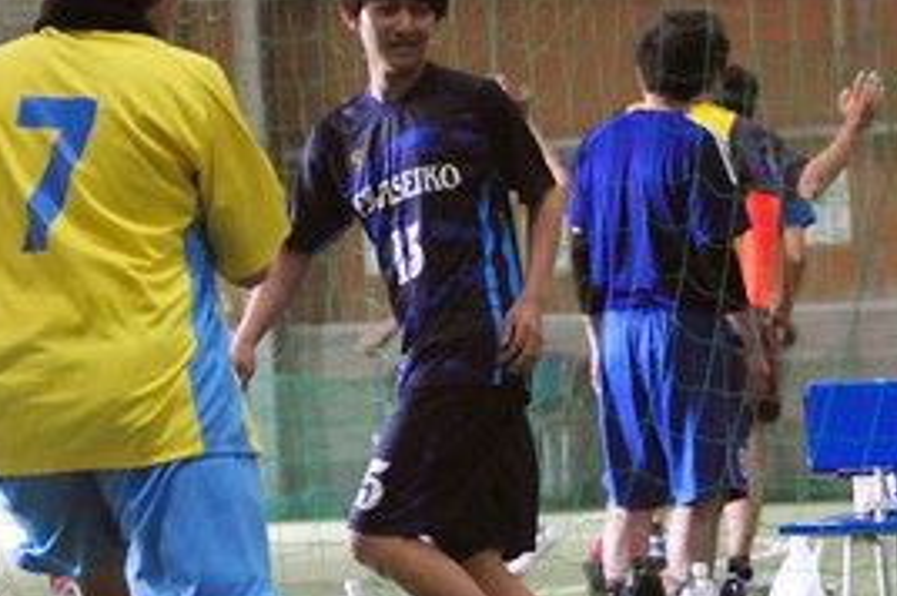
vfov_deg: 4.4
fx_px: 7789
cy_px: 444
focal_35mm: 313
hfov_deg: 6.6
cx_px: 1001
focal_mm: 80
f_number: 2.8
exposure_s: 1/500
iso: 2200
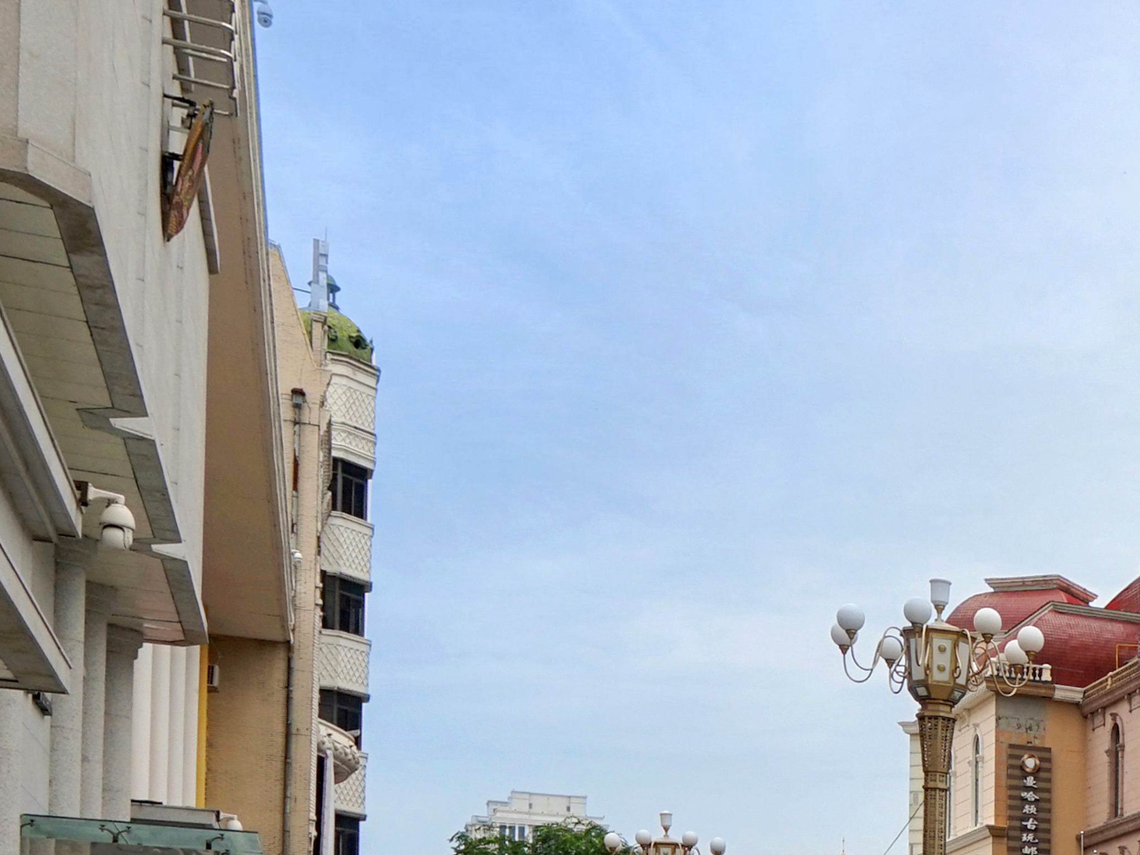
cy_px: 112
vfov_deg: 30.9
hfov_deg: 32.2
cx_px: 1468
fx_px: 1482
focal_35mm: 45
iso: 100
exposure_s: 1/250
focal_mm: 16
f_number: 9
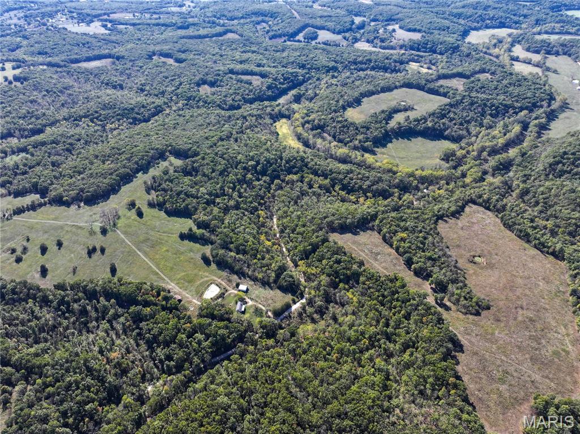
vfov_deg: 56.7
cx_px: 290
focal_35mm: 24
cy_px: 217
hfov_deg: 71.6
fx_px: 402
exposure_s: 1/1000
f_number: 2.8
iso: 100
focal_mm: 12.29
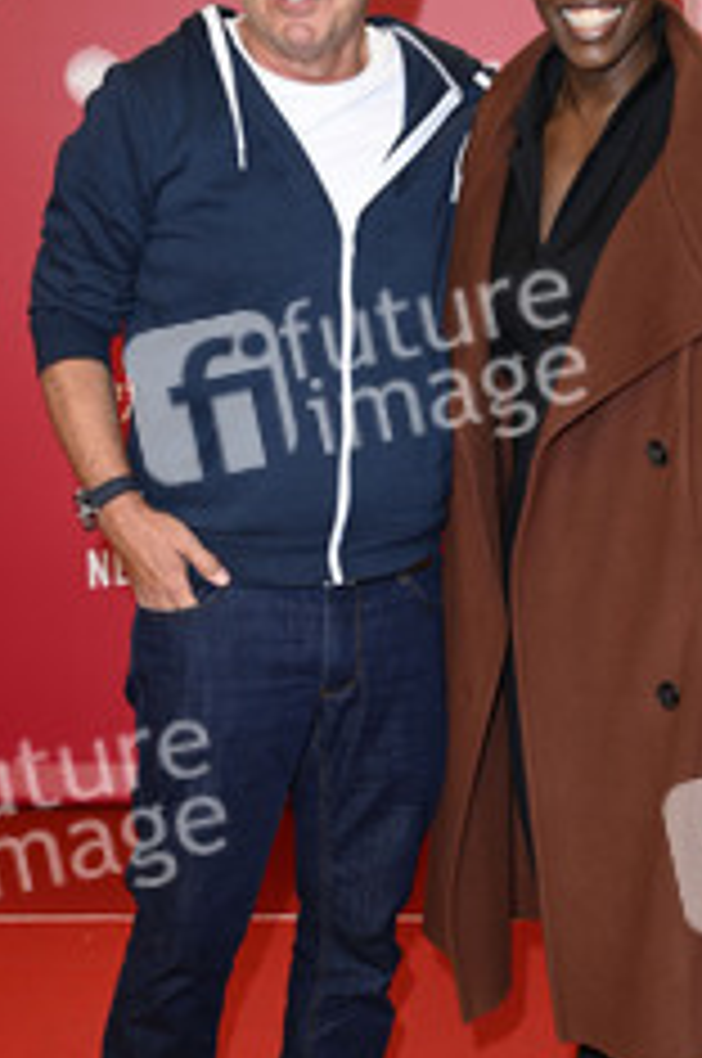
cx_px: 486
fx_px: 2200
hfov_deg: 18.1
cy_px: 603
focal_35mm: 75
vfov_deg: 27.0
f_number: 5.6
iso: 640
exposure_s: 1/250
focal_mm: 44
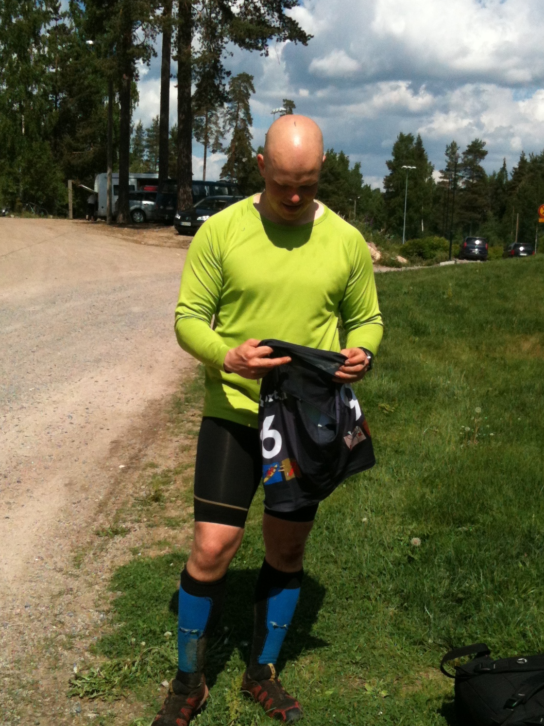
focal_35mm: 48
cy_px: 400
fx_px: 1006
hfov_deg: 30.2
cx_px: 306
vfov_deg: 39.6
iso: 64
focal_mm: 3.85
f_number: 2.8
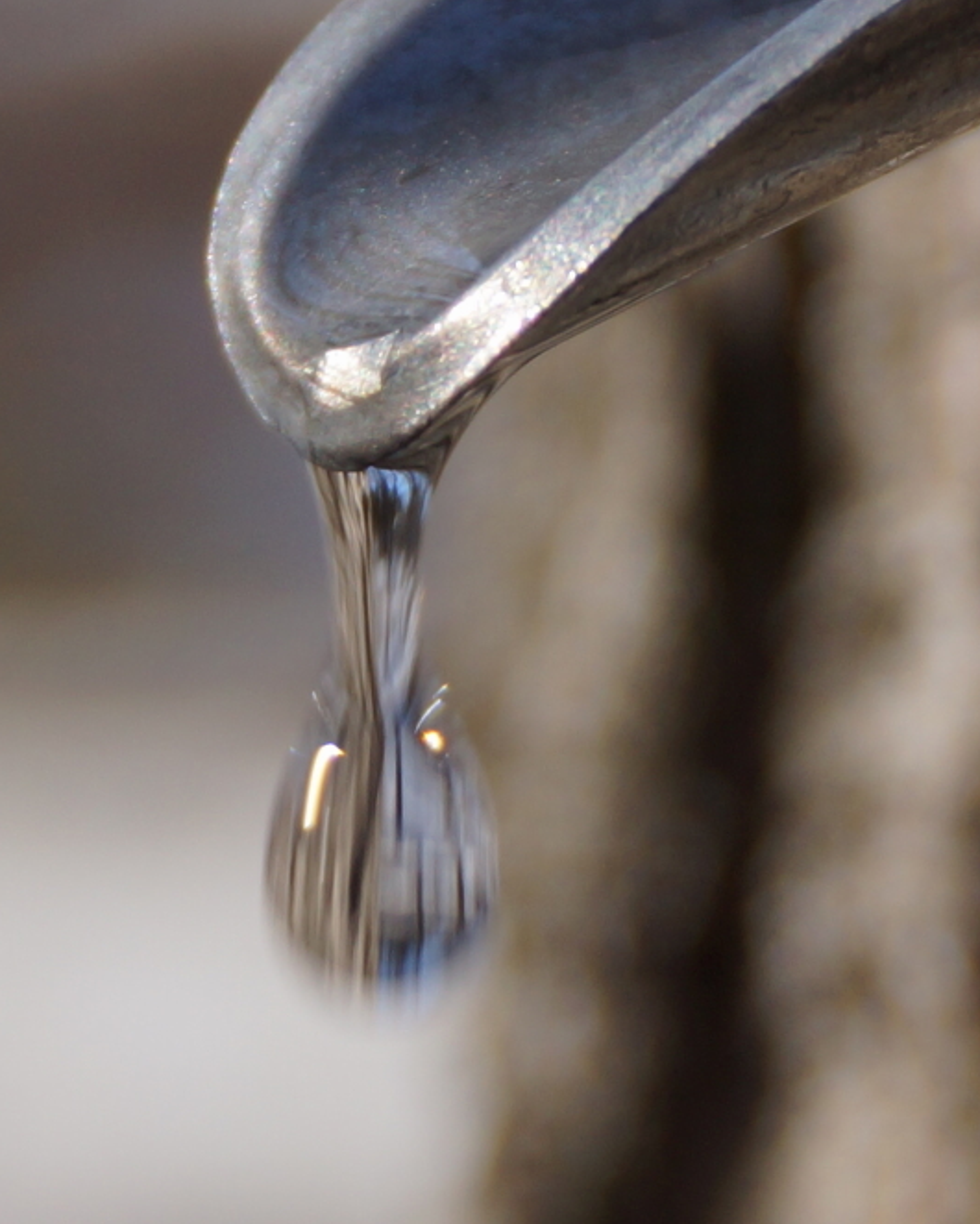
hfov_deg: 6.5
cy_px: 614
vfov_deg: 8.1
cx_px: 316
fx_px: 8625
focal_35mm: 238
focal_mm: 80
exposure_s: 1/125
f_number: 5.6
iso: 100
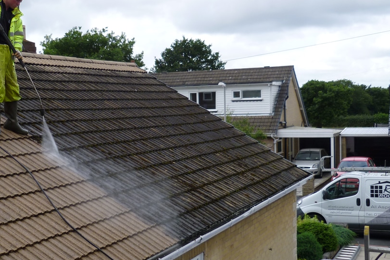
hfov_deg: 37.1
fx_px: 574
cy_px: 128
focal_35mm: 53
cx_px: 132
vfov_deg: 25.5
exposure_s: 1/500
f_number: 2.8
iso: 80
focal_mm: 5.5
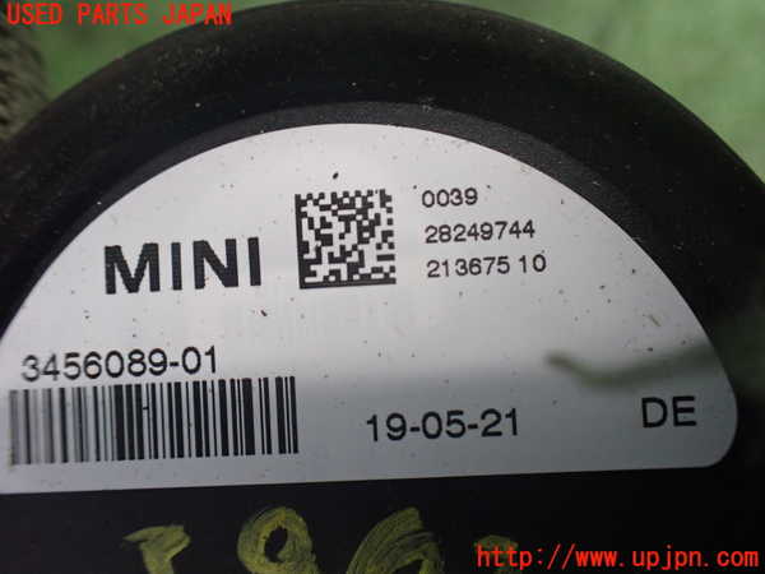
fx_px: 663
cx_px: 382
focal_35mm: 30
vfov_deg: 46.8
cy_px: 287
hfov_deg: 60.0
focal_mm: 5.4
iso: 640
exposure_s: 1/125
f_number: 2.3
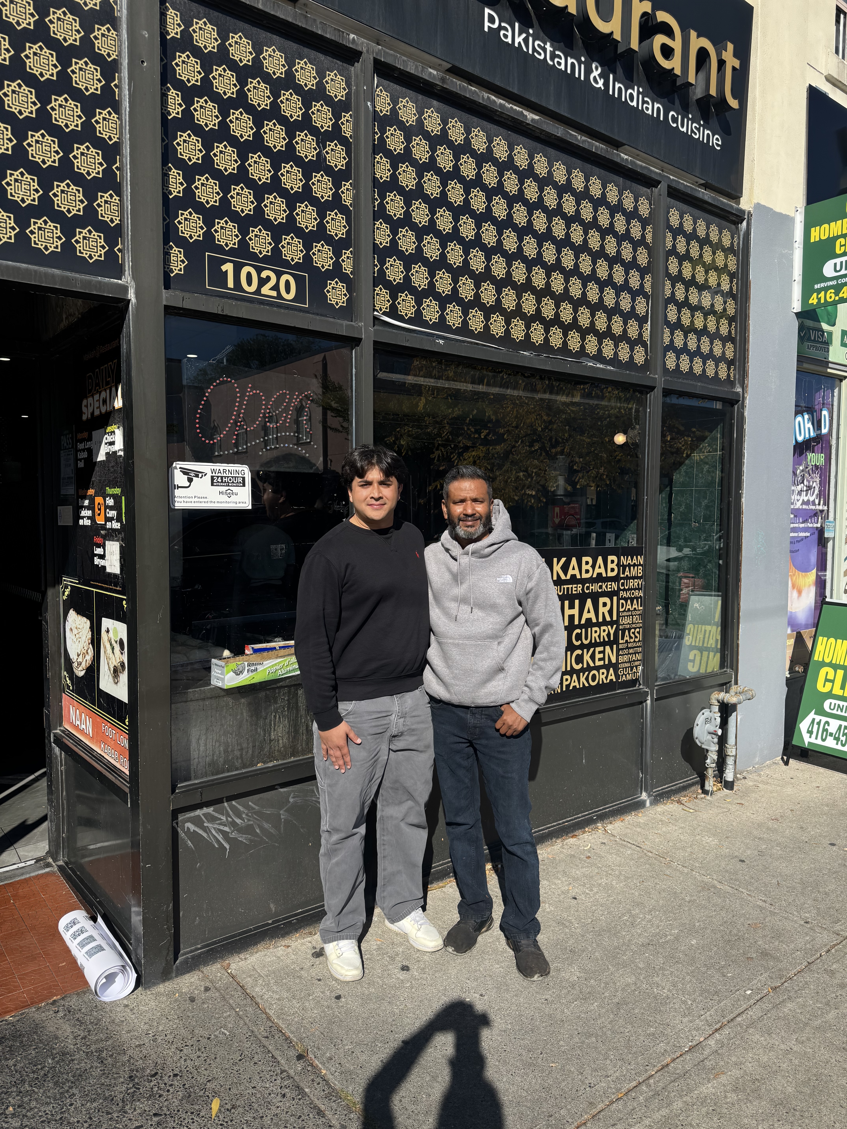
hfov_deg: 56.8
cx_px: 424
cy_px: 564
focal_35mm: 24
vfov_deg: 71.6
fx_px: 783
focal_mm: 6.76
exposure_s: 1/3096
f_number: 1.78
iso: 80
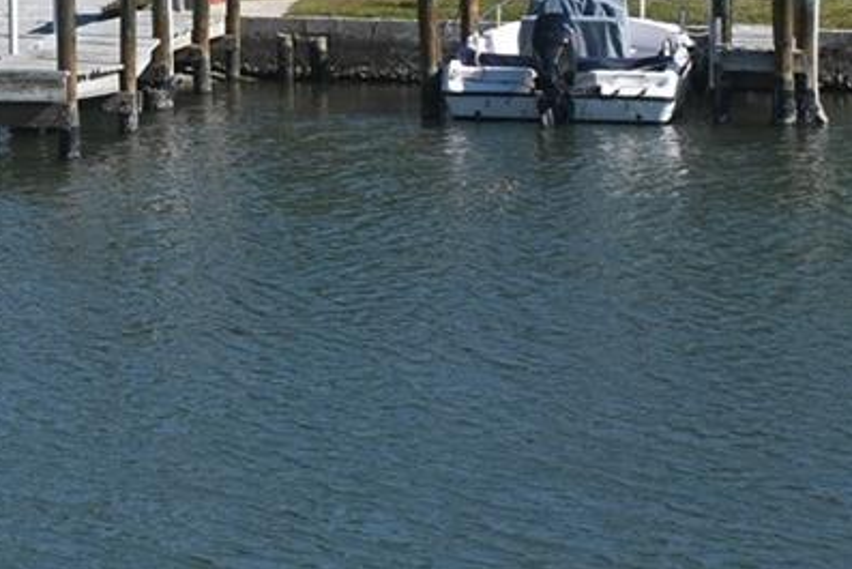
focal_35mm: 148
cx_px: -770
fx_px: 3504
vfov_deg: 9.0
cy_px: -380
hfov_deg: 12.4
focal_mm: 24.5
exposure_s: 1/400
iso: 100
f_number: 7.1
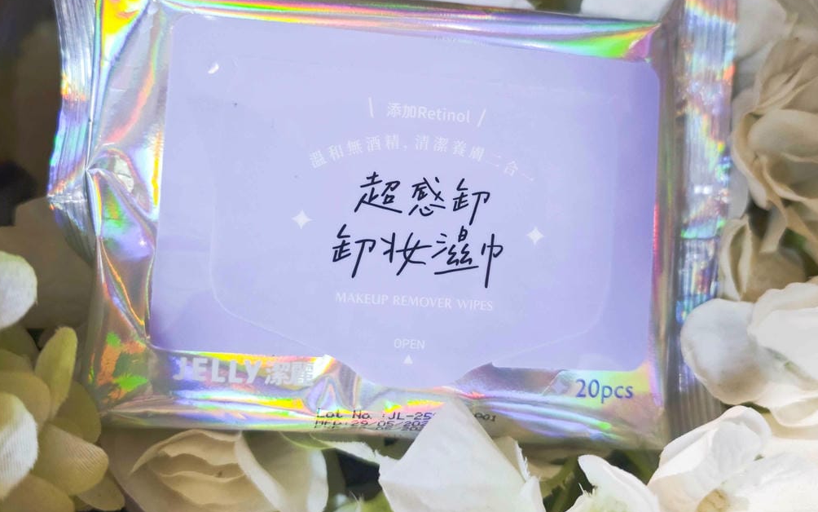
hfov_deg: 51.5
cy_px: 224
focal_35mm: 38
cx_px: 401
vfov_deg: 33.6
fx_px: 847
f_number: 2
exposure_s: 1/200
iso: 2500
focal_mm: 8.72
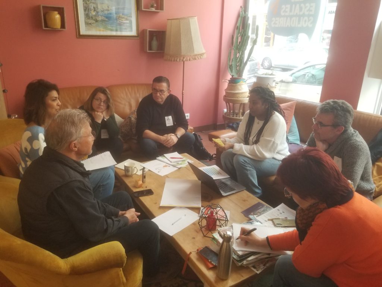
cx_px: 191
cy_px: 144
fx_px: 287
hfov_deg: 67.3
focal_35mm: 26
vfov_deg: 53.1
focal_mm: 4.25
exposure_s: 1/50
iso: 200
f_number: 1.7
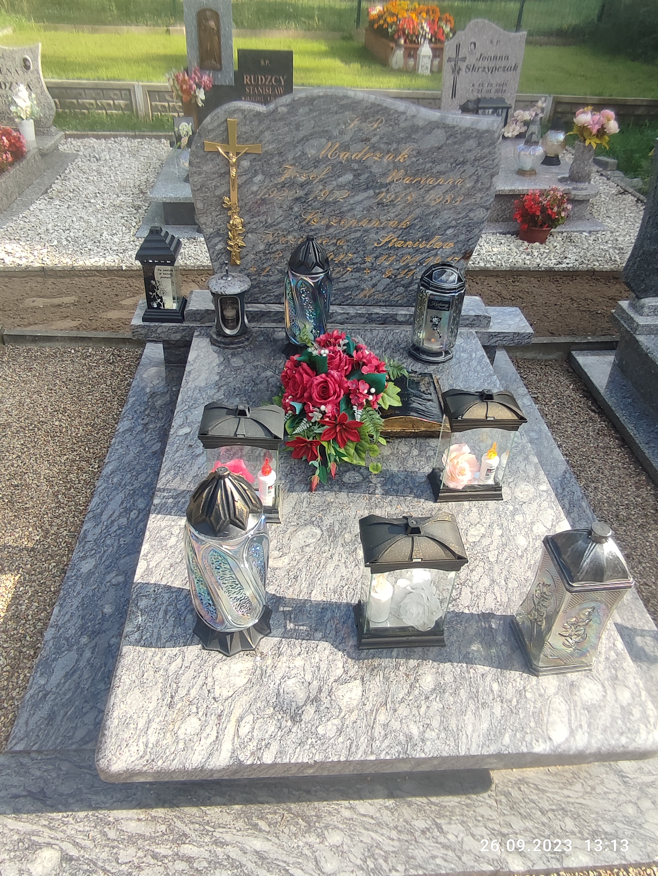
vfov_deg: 94.5
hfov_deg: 78.2
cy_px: 438
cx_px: 329
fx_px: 405
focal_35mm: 16
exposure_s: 1/462
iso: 50
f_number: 2.2
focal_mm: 1.65
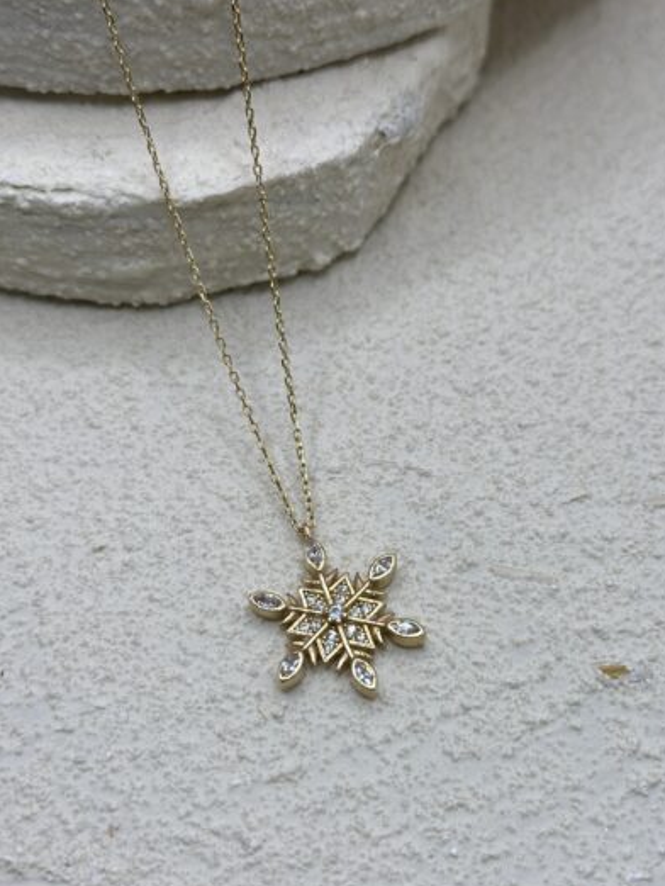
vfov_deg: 38.9
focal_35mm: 49
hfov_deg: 29.7
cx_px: 336
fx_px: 1254
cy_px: 439
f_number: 1.78
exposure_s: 1/1120
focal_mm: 6.86
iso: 80
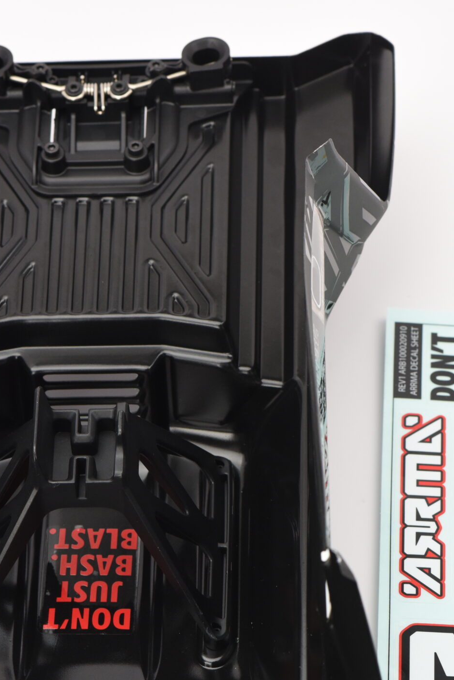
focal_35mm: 154
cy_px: 581
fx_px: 2911
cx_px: 82
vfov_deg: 13.2
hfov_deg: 8.9
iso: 1000
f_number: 8
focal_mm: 85
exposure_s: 1/100
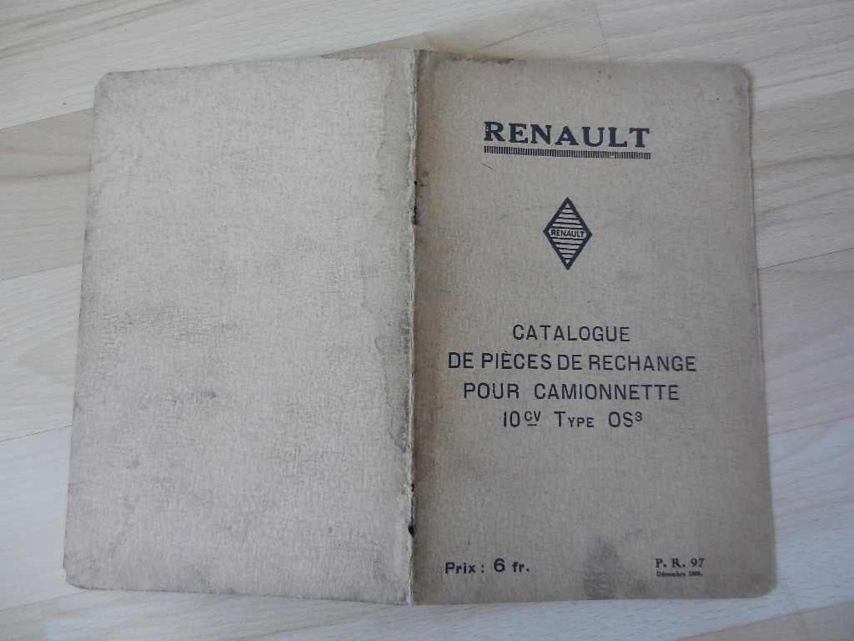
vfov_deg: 54.9
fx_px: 617
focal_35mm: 25
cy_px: 320
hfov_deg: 69.4
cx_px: 427
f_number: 3.5
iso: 220
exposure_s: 1/30
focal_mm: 4.5
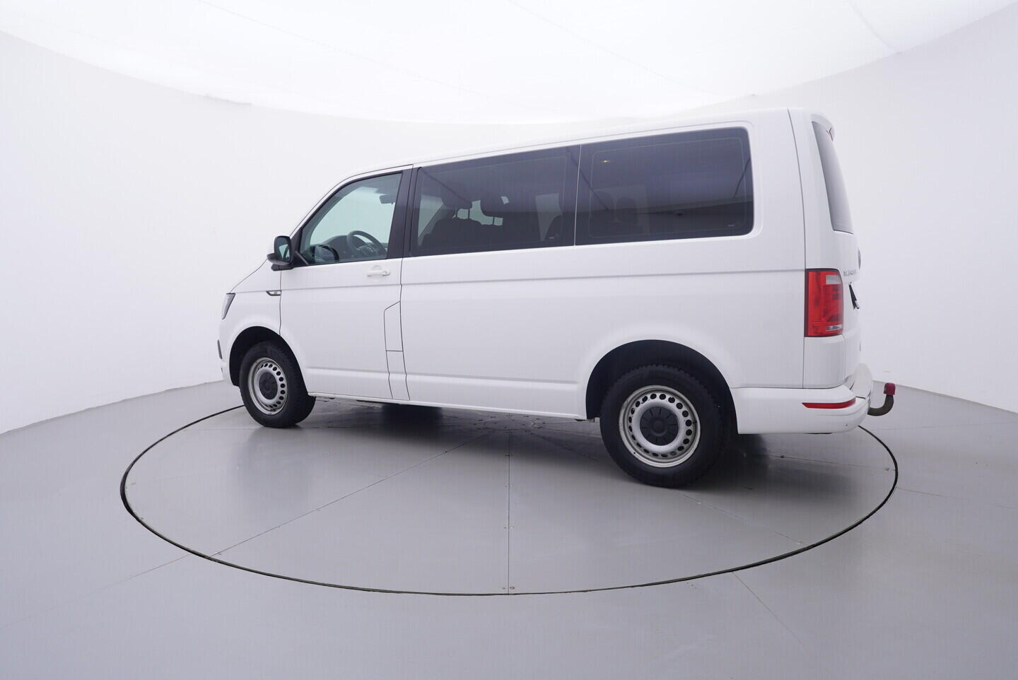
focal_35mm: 22
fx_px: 637
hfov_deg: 77.3
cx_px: 509
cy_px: 340
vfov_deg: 56.2
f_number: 5
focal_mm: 15
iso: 200
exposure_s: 1/80
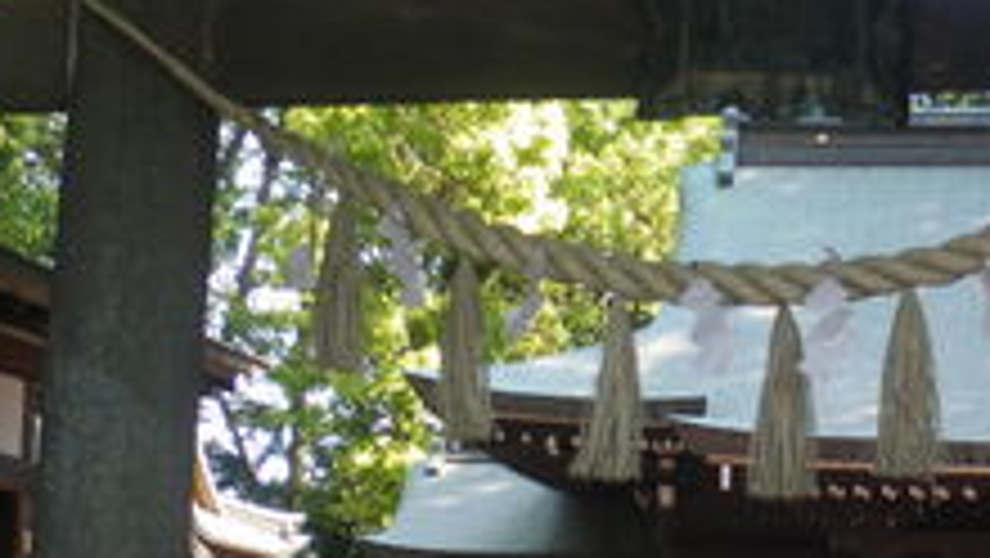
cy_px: 423
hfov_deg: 19.8
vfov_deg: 11.3
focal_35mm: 107
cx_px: 788
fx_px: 2810
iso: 64
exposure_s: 1/80
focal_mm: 6.3
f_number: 3.5
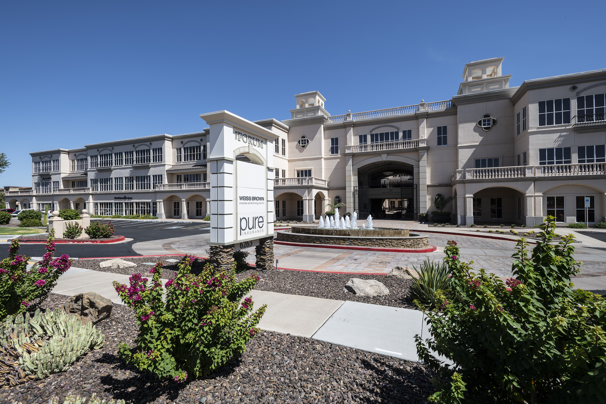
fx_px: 286
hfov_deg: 93.3
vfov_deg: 70.4
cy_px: 202
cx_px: 303
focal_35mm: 17
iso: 100
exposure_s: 1/160
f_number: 13
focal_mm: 17
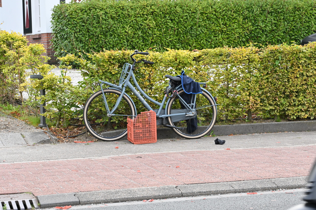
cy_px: 105
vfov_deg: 13.0
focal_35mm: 105
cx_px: 158
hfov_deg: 19.5
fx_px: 922
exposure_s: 1/200
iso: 640
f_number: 7.1
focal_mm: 70
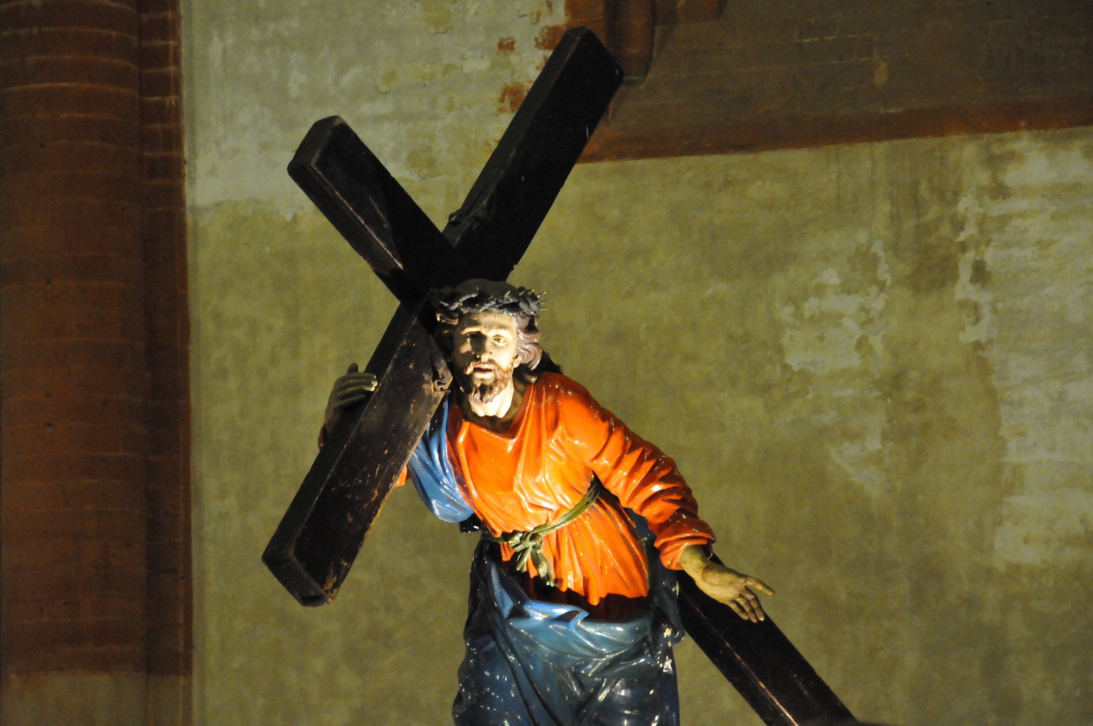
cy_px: 363
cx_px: 546
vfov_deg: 9.1
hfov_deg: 13.7
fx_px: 4549
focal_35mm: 150
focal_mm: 100
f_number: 5.6
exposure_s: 1/15
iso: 3200
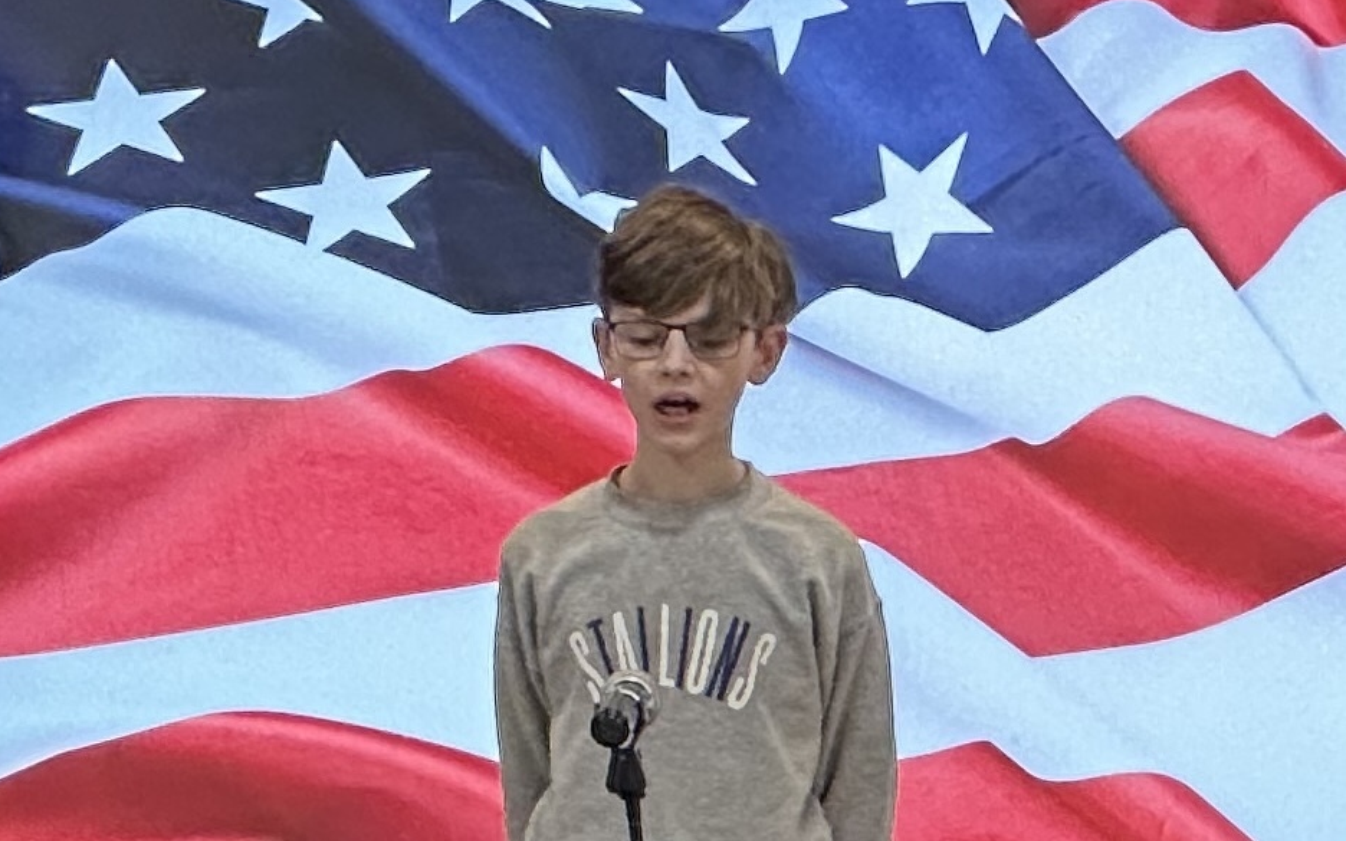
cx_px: 672
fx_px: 3008
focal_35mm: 82
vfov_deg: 15.9
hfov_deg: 25.2
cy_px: 452
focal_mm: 9
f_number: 2.8
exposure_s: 1/60
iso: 250
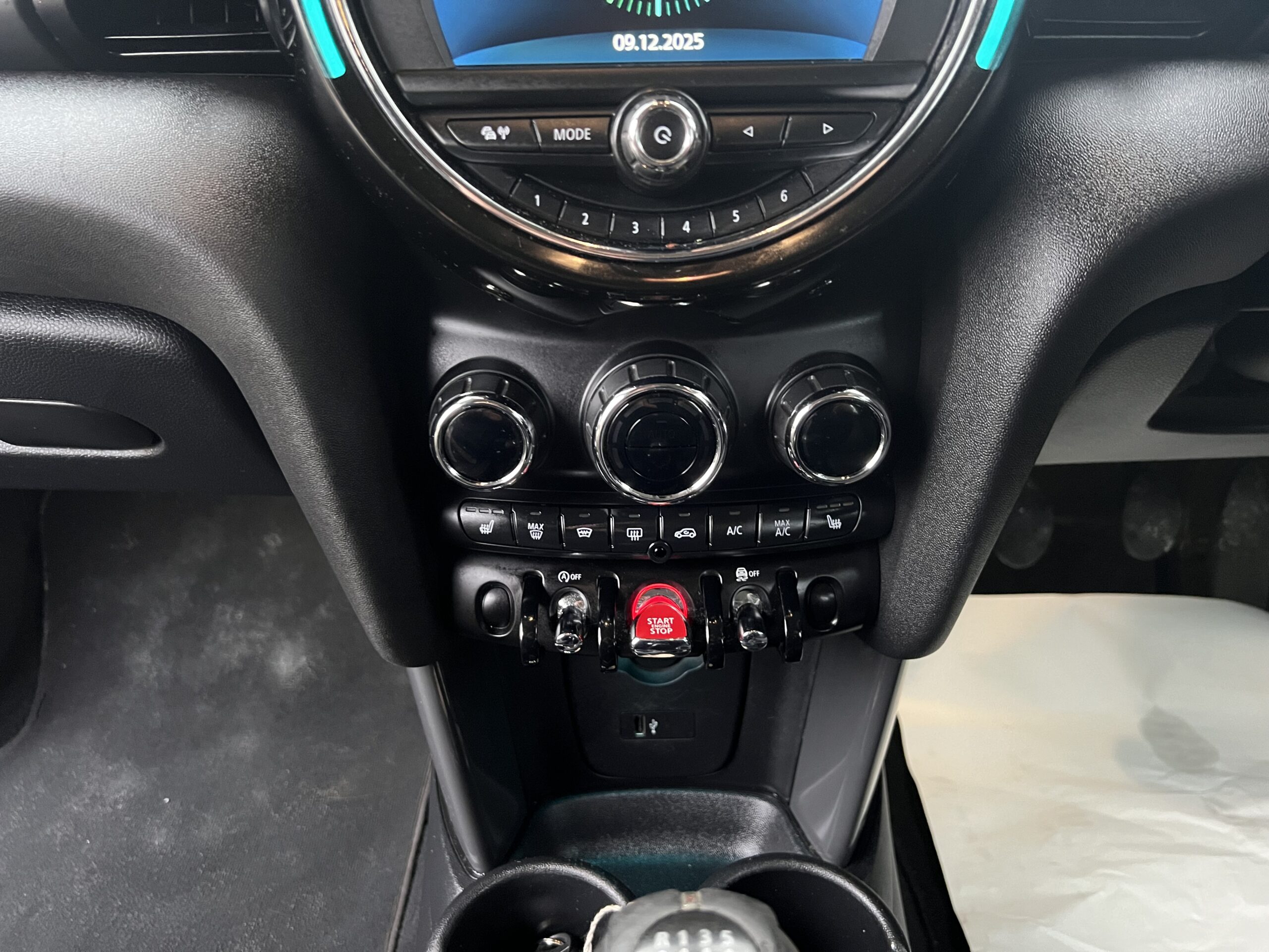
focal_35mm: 26
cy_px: 476
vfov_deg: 53.1
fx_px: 953
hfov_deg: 67.3
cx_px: 634
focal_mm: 5.7
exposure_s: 1/32
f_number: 1.5
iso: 640
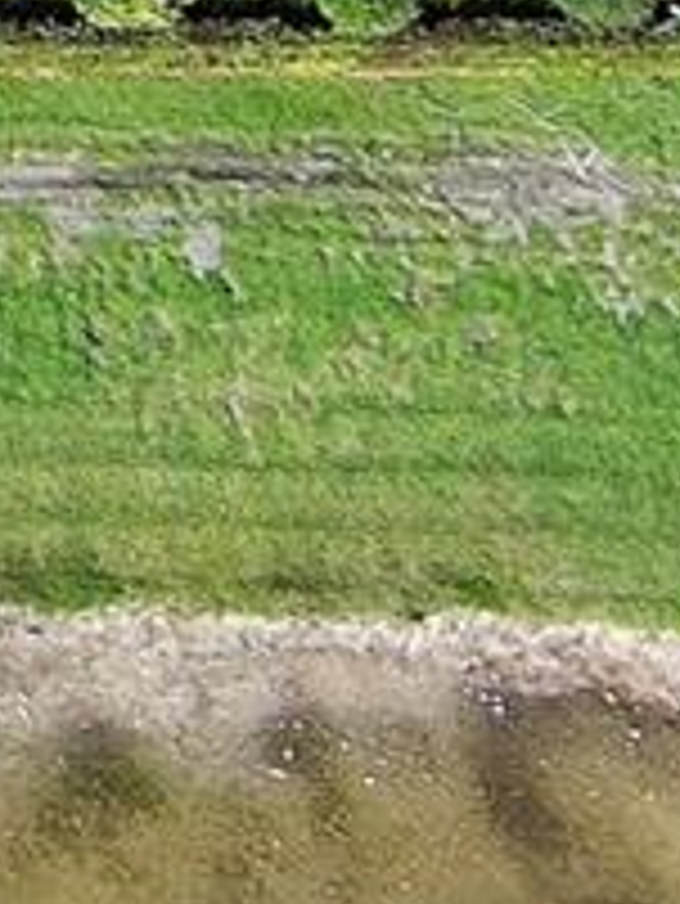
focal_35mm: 222
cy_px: -1264
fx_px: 5808
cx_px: -2711
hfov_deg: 5.3
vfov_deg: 8.2
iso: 100
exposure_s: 1/731
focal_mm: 10.57
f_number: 2.8
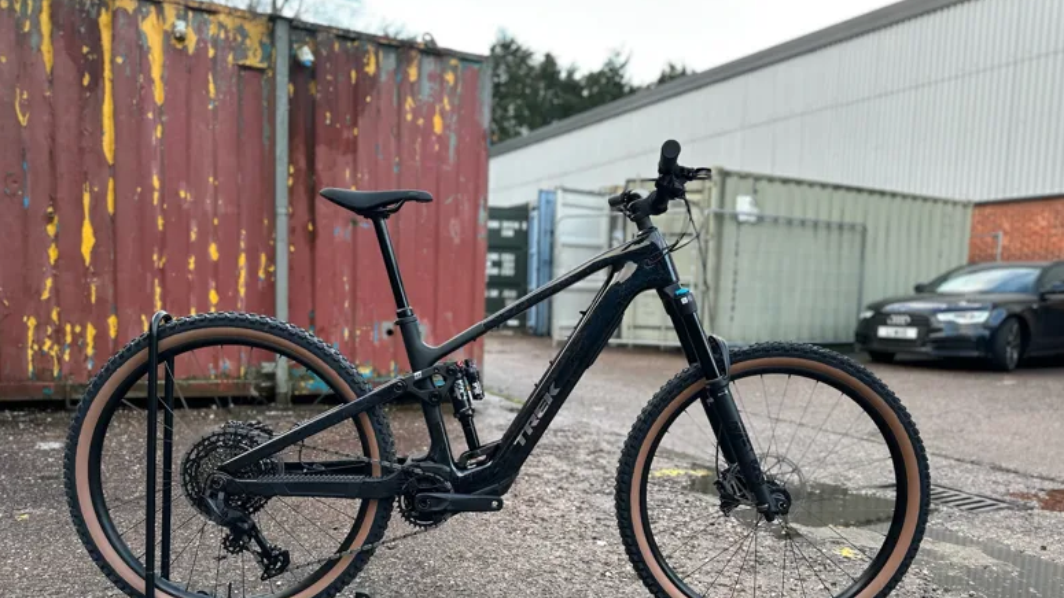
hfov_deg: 69.9
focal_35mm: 27
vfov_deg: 42.6
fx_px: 762
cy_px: 374
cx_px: 526
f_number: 1.78
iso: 80
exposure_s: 1/121
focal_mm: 6.86
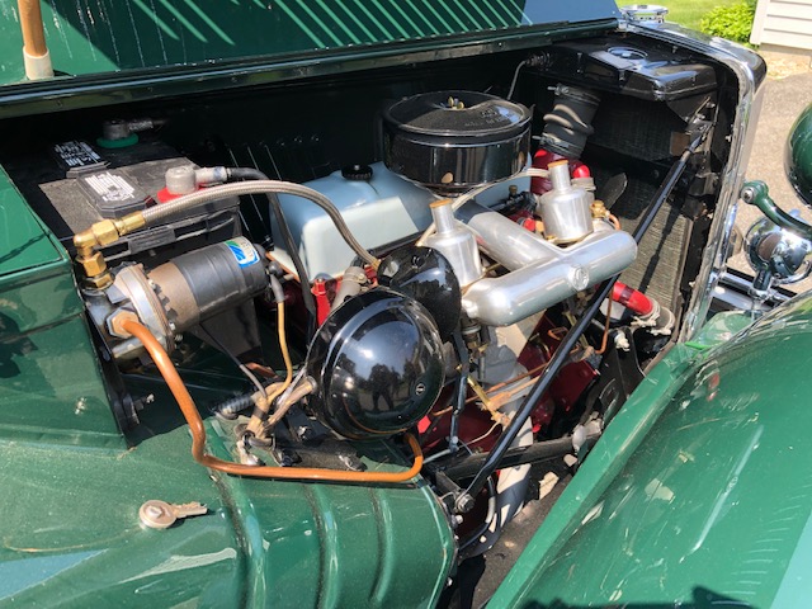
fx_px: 657
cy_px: 304
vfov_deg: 49.7
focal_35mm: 28
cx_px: 406
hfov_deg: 63.4
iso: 20
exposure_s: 1/254
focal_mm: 4
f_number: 1.8
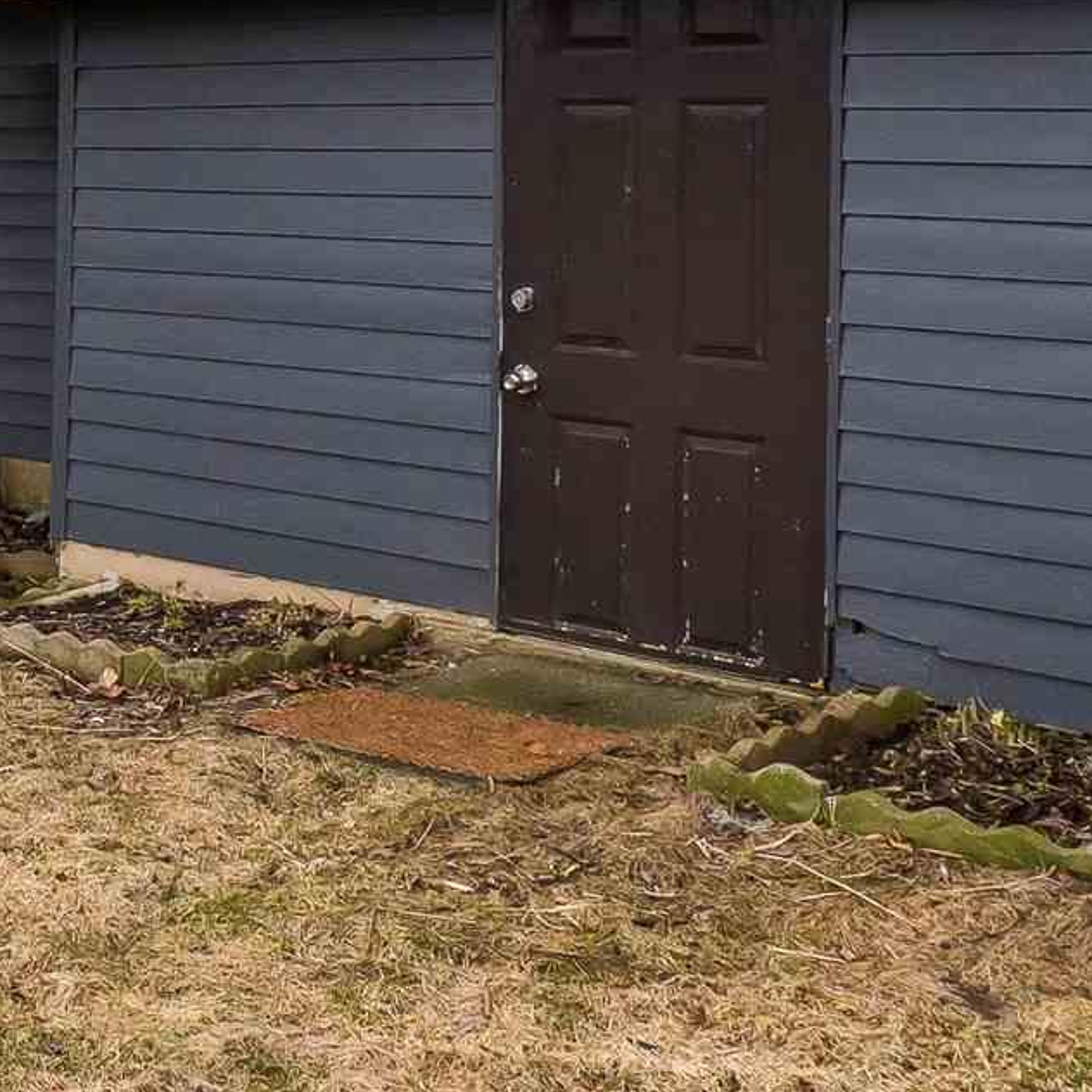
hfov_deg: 25.5
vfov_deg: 24.6
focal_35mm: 62
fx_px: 2213
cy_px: -285
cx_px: -143
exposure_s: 1/400
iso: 400
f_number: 6.3
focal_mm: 10
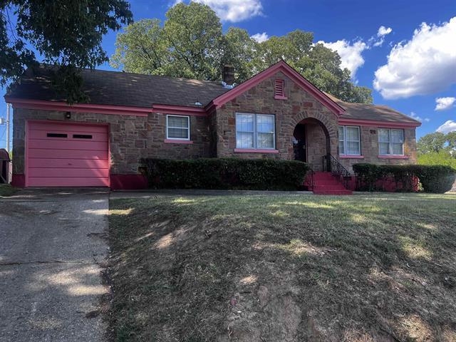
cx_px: 228
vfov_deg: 53.1
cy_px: 171
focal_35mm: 26
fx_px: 343
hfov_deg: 67.3
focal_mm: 5.7
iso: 50
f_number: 1.5
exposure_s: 1/646
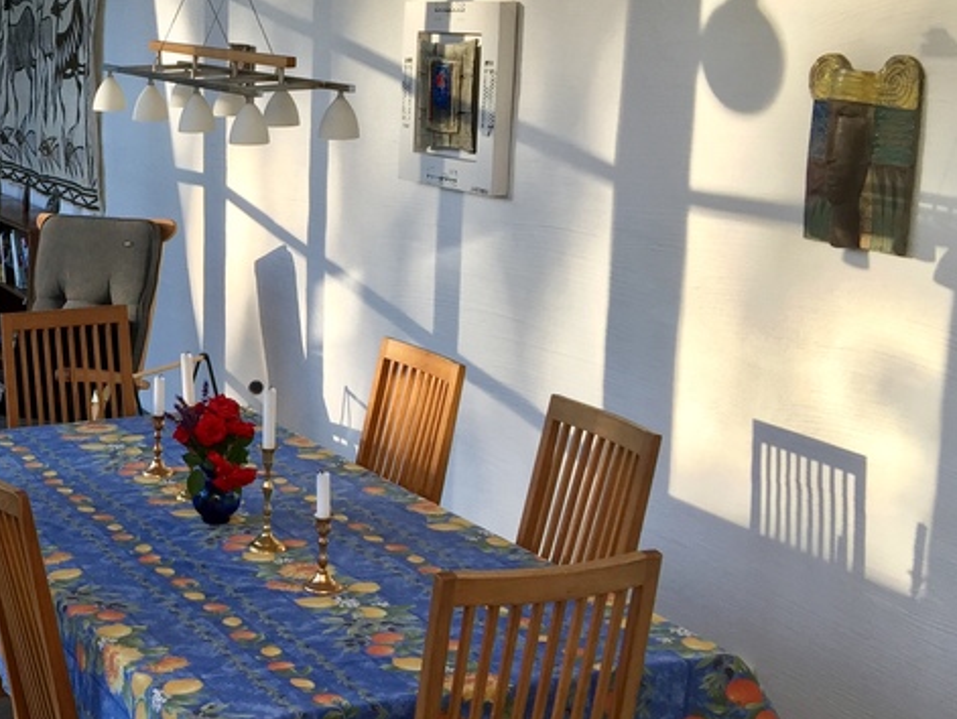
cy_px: 467
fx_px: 1743
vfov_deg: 23.2
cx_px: -35
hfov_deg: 28.5
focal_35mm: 63
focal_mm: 4.15
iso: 32
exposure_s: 1/141
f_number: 2.2
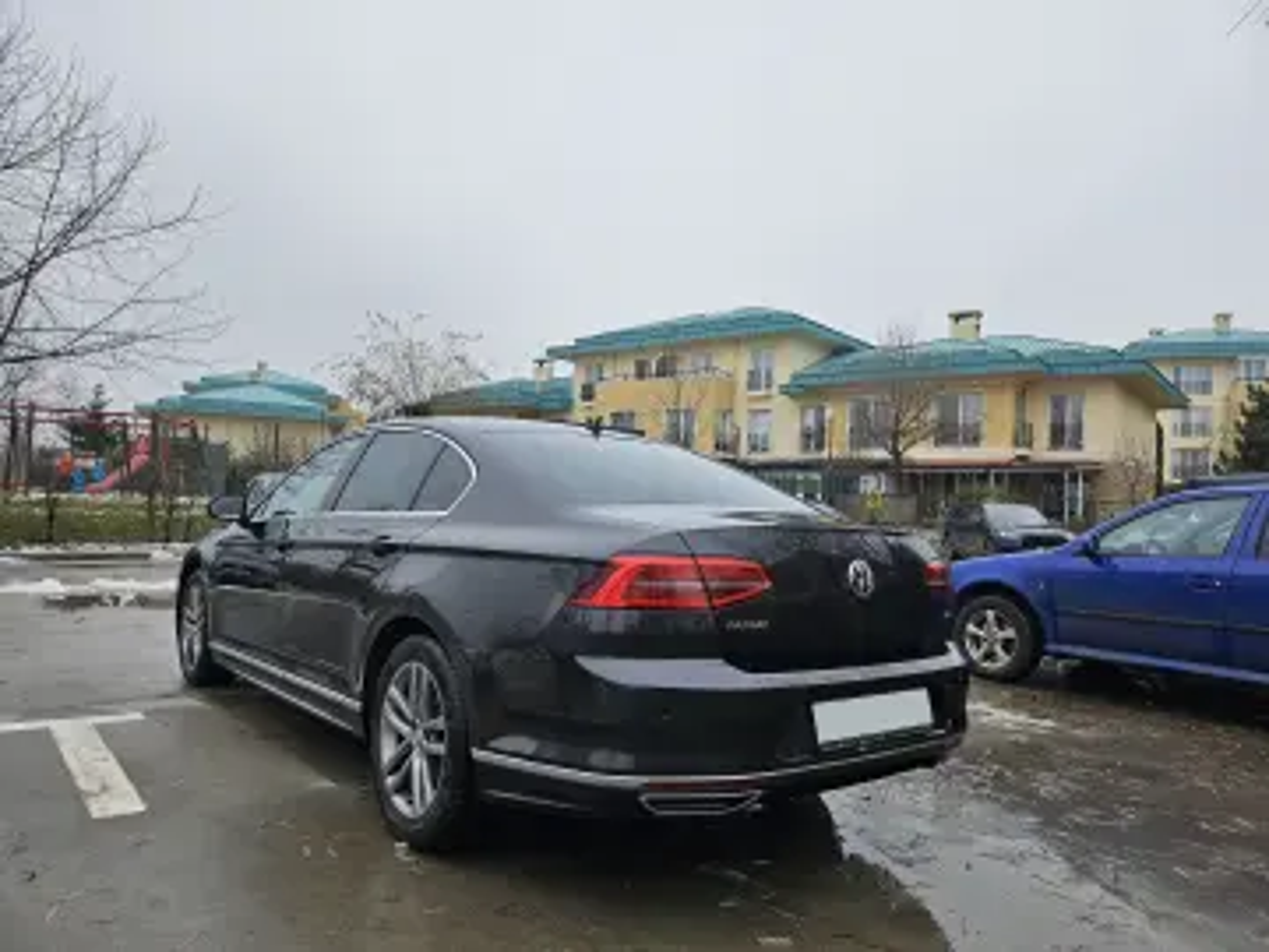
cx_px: 634
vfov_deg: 56.8
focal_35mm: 24
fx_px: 880
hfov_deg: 71.6
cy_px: 476
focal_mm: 5
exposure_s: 1/1148
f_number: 1.8
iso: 50
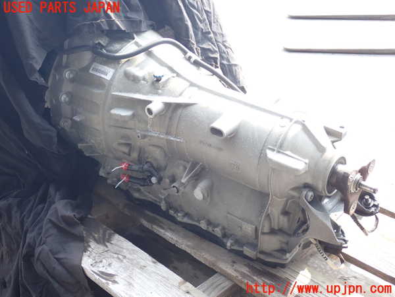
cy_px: 148
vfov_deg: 30.9
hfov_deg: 40.4
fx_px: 536
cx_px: 198
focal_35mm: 47
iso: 160
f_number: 3.1
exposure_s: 1/125
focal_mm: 8.4
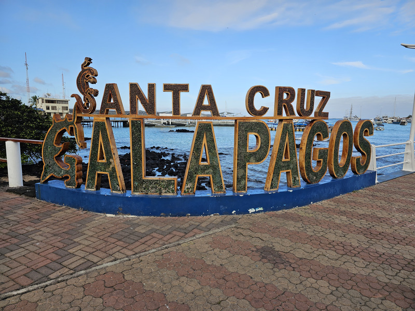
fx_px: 276
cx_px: 208
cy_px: 156
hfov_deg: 73.9
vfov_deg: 58.9
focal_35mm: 23
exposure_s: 1/528
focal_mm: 6.3
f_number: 1.7
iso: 10
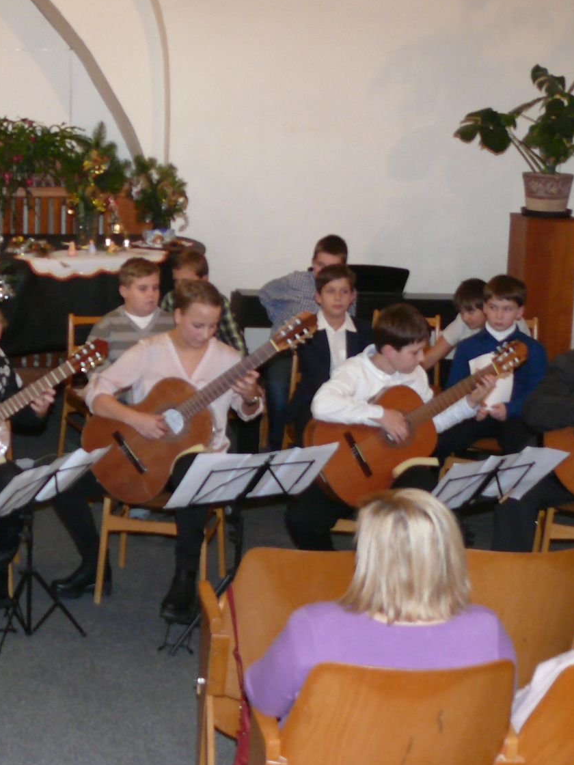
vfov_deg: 30.2
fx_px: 1415
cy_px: 340
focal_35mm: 64
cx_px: -9
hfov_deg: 22.0
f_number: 2.8
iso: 200
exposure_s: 1/30
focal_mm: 7.4
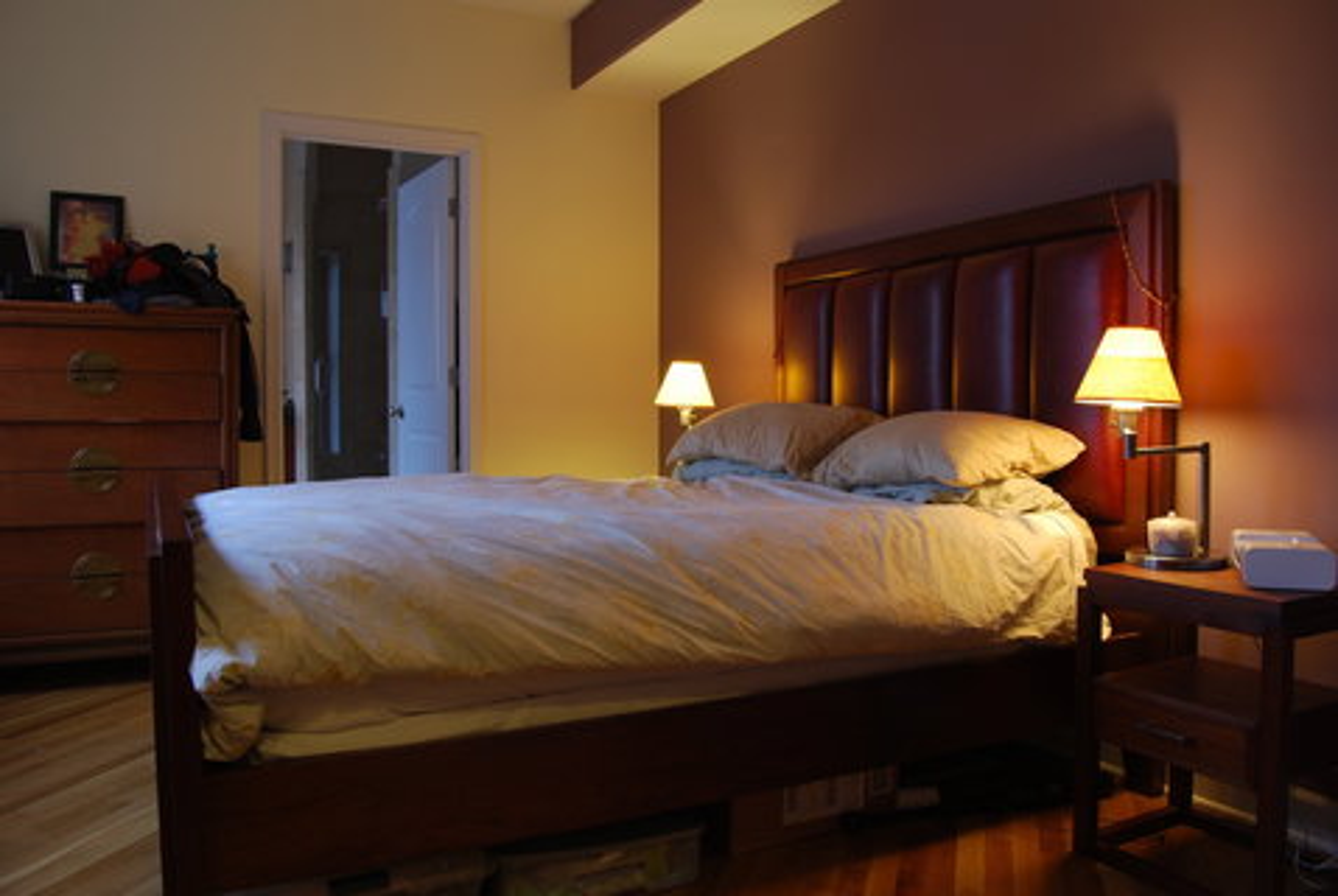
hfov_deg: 67.3
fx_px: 1005
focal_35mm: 27
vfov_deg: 48.1
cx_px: 669
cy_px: 448
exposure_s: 1/1.3
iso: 100
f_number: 7.1
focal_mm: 18
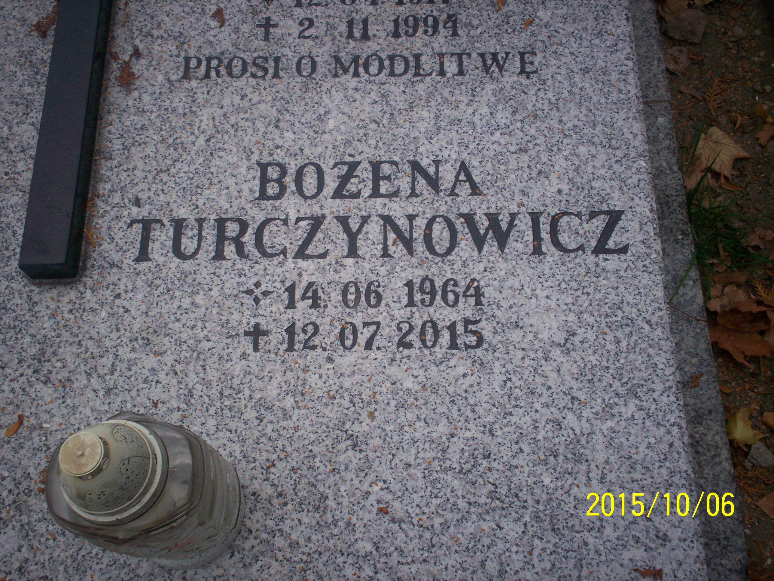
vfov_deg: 39.7
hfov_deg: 51.4
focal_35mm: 36
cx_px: 387
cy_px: 290
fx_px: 805
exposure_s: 1/211
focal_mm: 6
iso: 100
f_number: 4.5
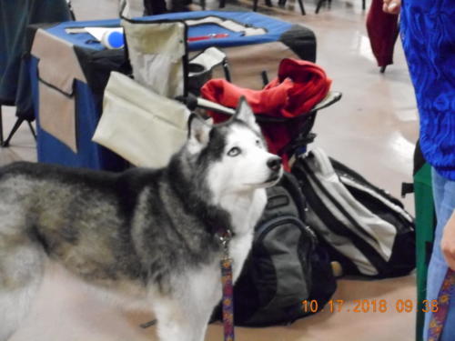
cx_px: 228
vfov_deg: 16.6
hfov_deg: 22.0
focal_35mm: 89
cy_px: 170
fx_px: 1170
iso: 1600
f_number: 5.6
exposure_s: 1/10
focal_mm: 15.9
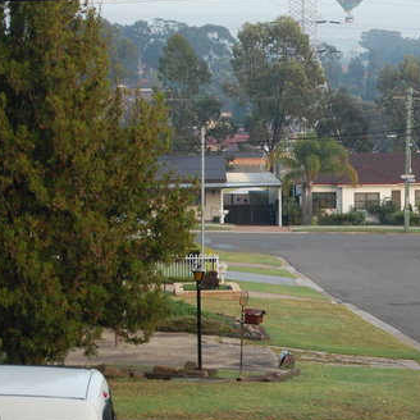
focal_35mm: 137
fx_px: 1878
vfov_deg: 12.8
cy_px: 197
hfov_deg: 12.7
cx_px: 383
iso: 360
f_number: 5.6
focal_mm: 55
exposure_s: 1/125
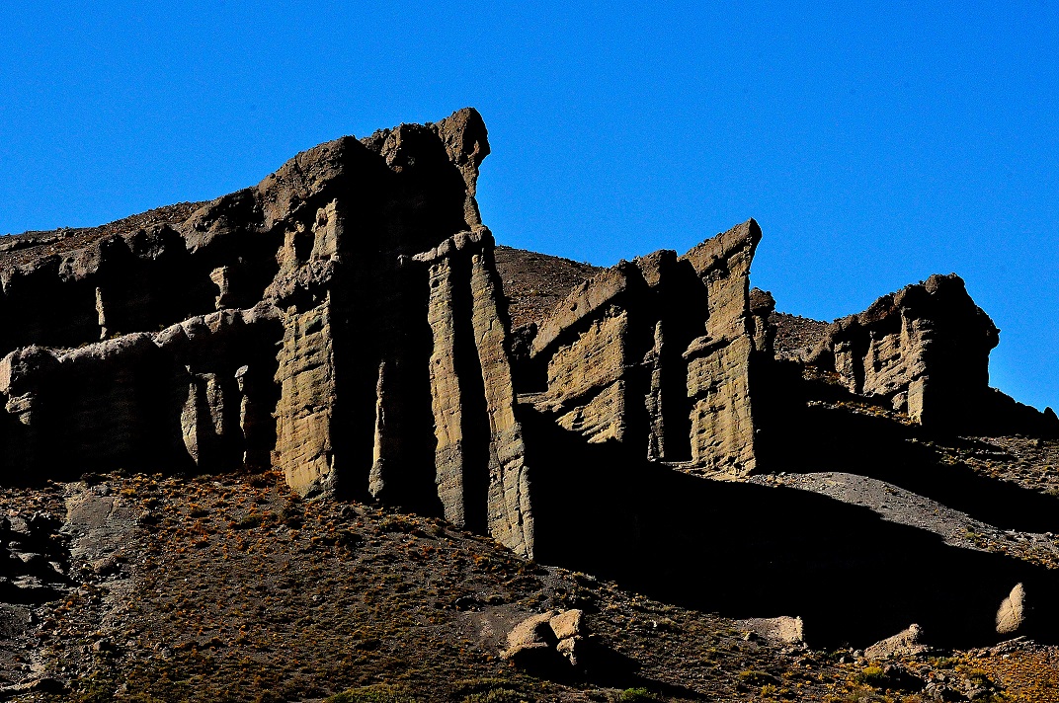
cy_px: 352
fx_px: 3746
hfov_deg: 16.1
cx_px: 530
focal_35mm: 128
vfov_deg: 10.7
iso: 2500
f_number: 22
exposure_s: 1/640
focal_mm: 85
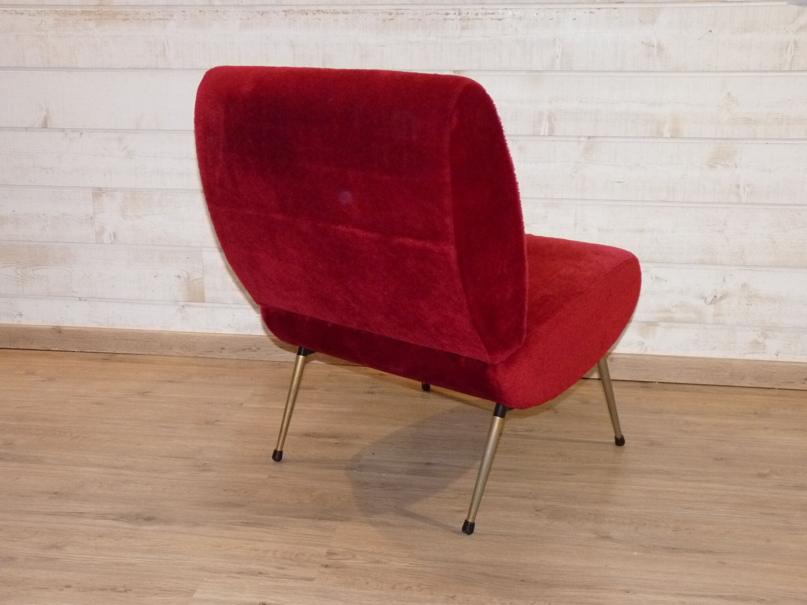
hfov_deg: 45.8
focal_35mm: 41
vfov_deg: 35.1
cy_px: 302
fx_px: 956
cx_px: 404
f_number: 3
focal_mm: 7.3
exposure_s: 1/30
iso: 400
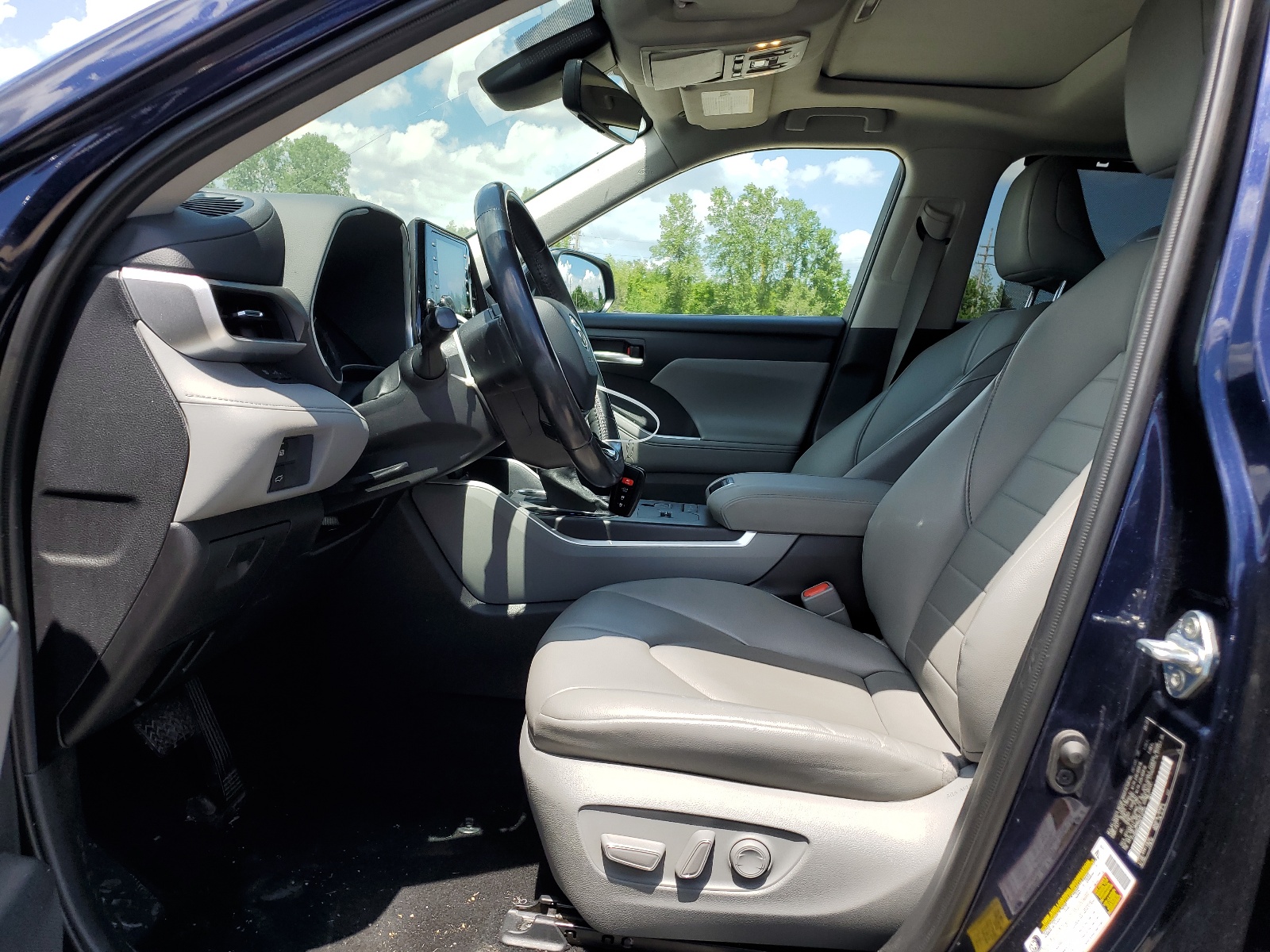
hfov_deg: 67.3
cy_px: 476
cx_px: 635
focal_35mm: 26
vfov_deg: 53.1
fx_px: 954
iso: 50
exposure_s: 1/1429
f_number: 1.5
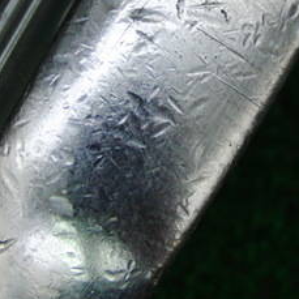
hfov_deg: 16.4
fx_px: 1036
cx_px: 206
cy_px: 63
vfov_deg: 16.3
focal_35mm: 106
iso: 160
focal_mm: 7.54
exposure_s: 1/80
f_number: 3.7
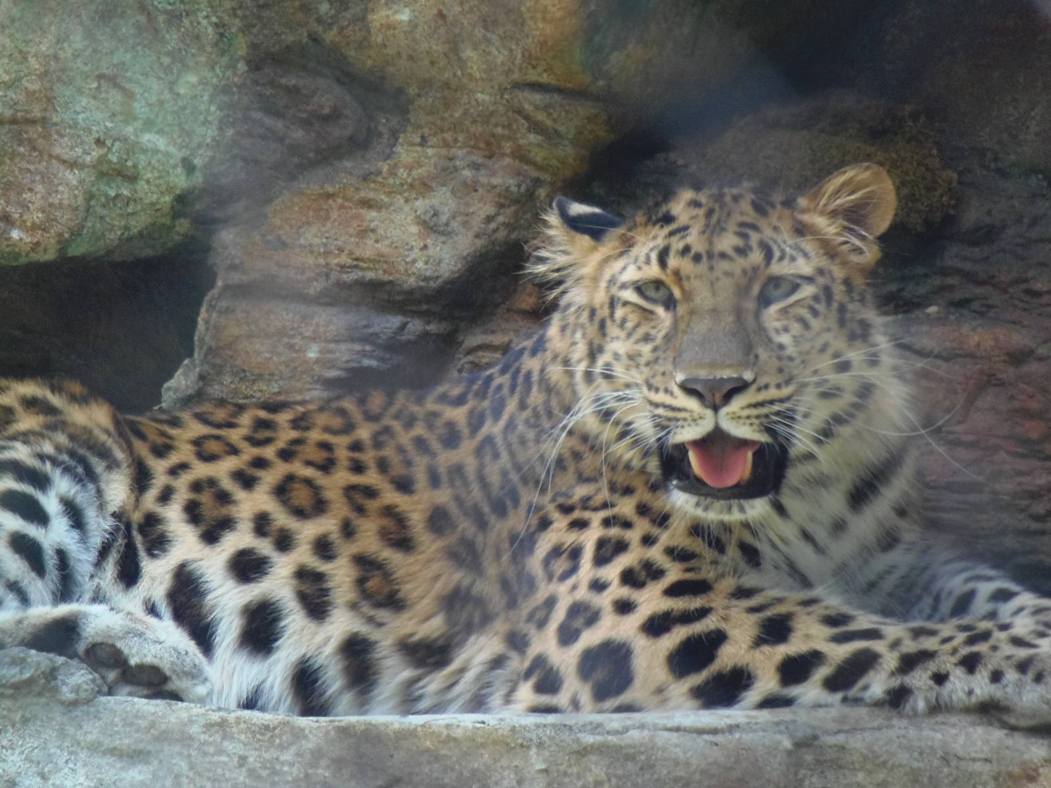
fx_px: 17853
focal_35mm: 588
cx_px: 526
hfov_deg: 3.4
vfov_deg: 2.5
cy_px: 394
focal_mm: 109
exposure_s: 1/160
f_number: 5
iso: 400
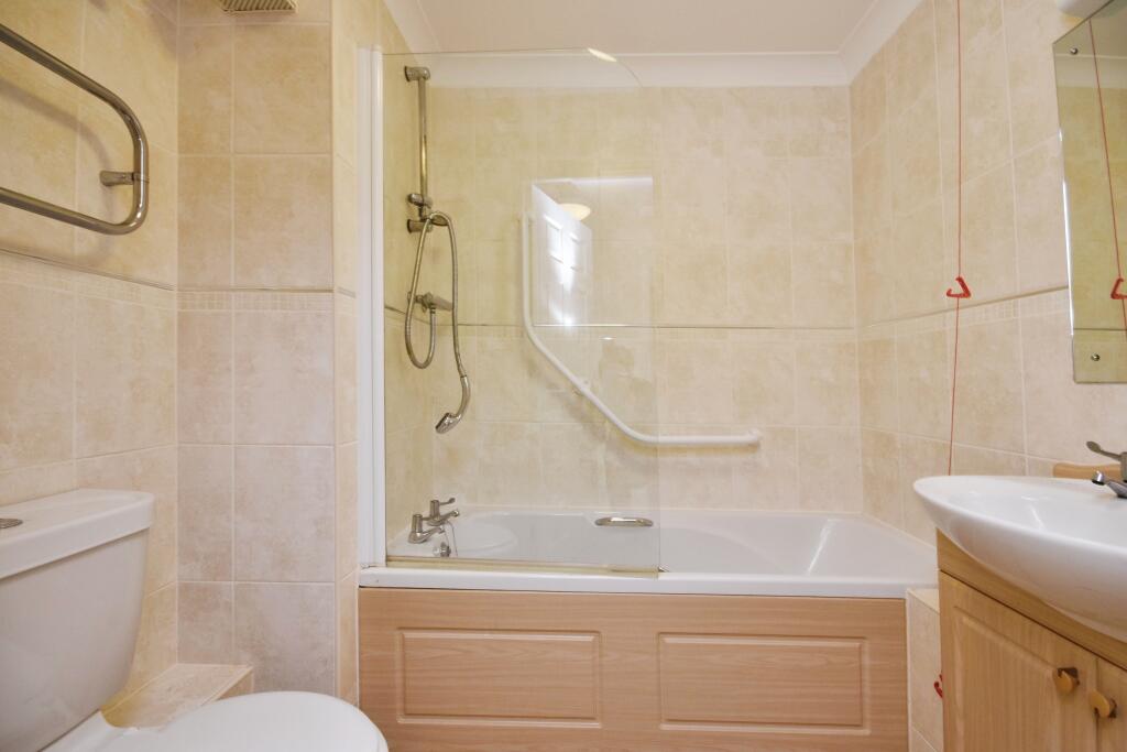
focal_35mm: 15
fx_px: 470
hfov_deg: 100.4
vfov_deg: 77.3
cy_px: 376
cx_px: 564
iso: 400
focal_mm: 10
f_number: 9
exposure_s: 1/20
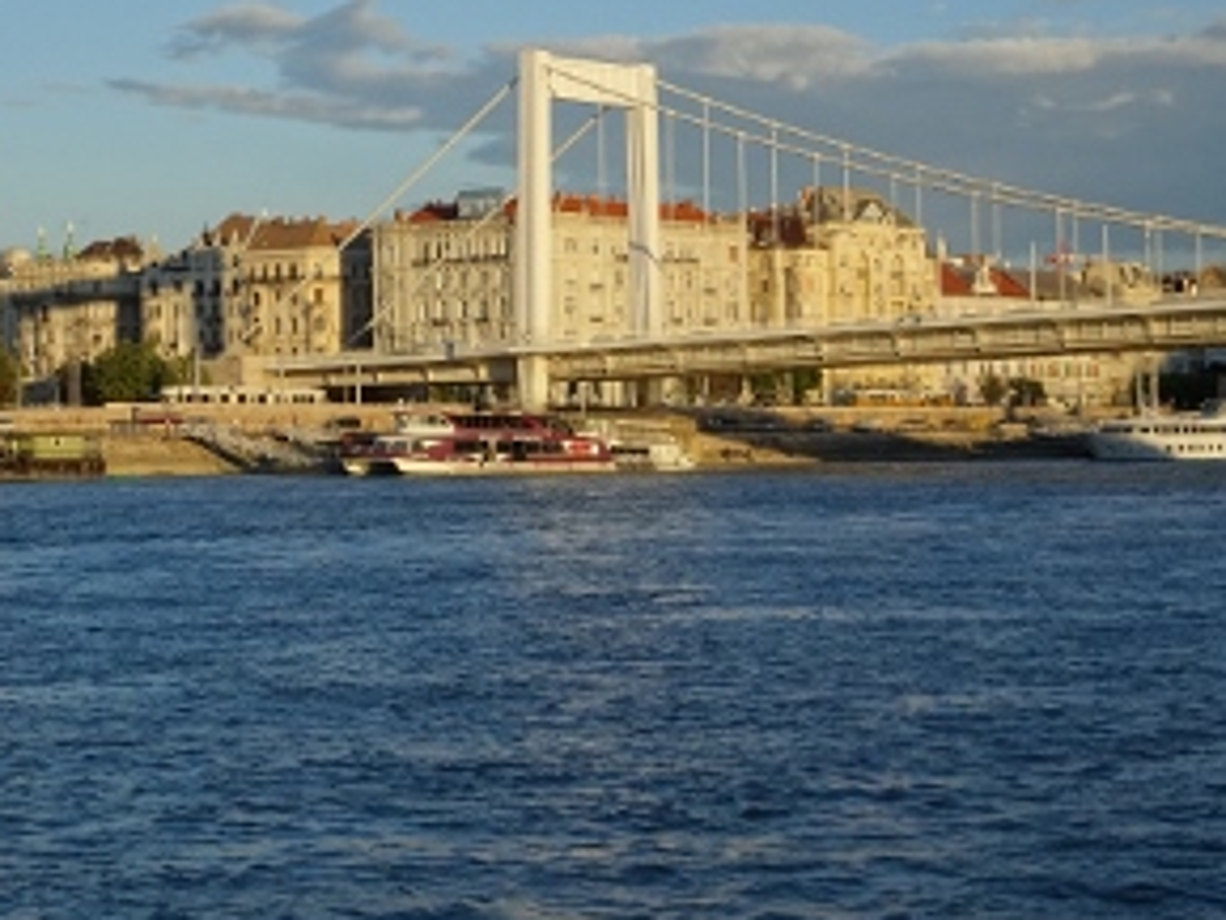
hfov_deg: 22.3
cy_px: 273
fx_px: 3083
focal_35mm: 87
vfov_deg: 16.9
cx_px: 320
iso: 80
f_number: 4.5
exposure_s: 1/400
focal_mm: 9.18
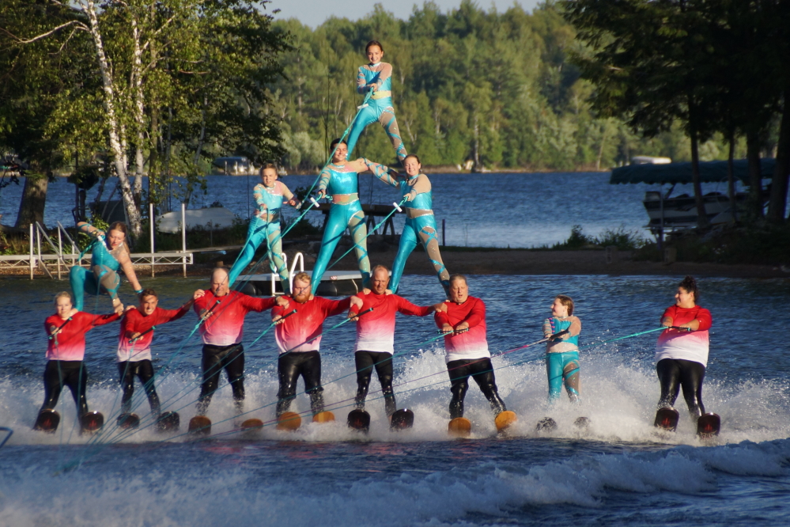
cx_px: 395
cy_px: 264
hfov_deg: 5.5
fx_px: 8229
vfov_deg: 3.7
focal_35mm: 375
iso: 250
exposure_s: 1/400
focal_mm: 250
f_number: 6.3
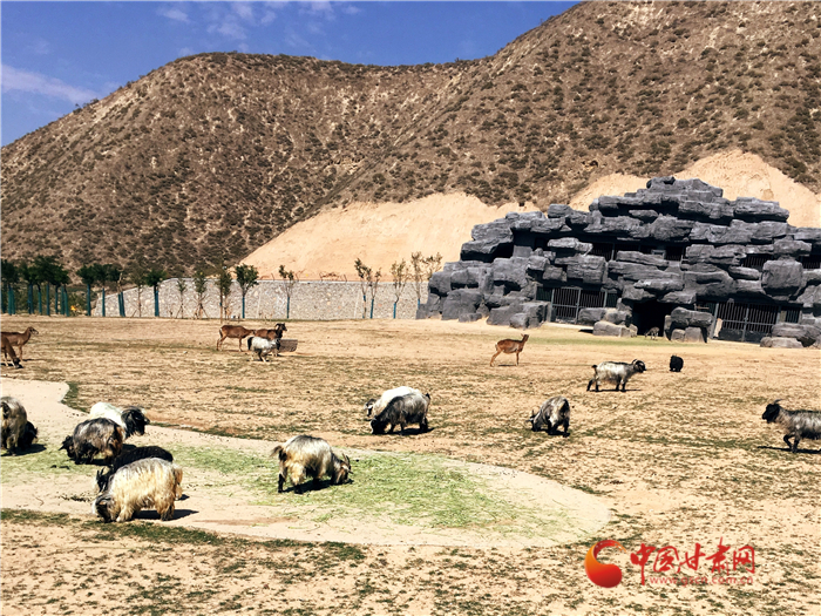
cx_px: 410
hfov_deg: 61.7
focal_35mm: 29
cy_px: 308
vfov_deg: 48.2
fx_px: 688
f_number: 2.2
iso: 25
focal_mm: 4.15
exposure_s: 1/2331
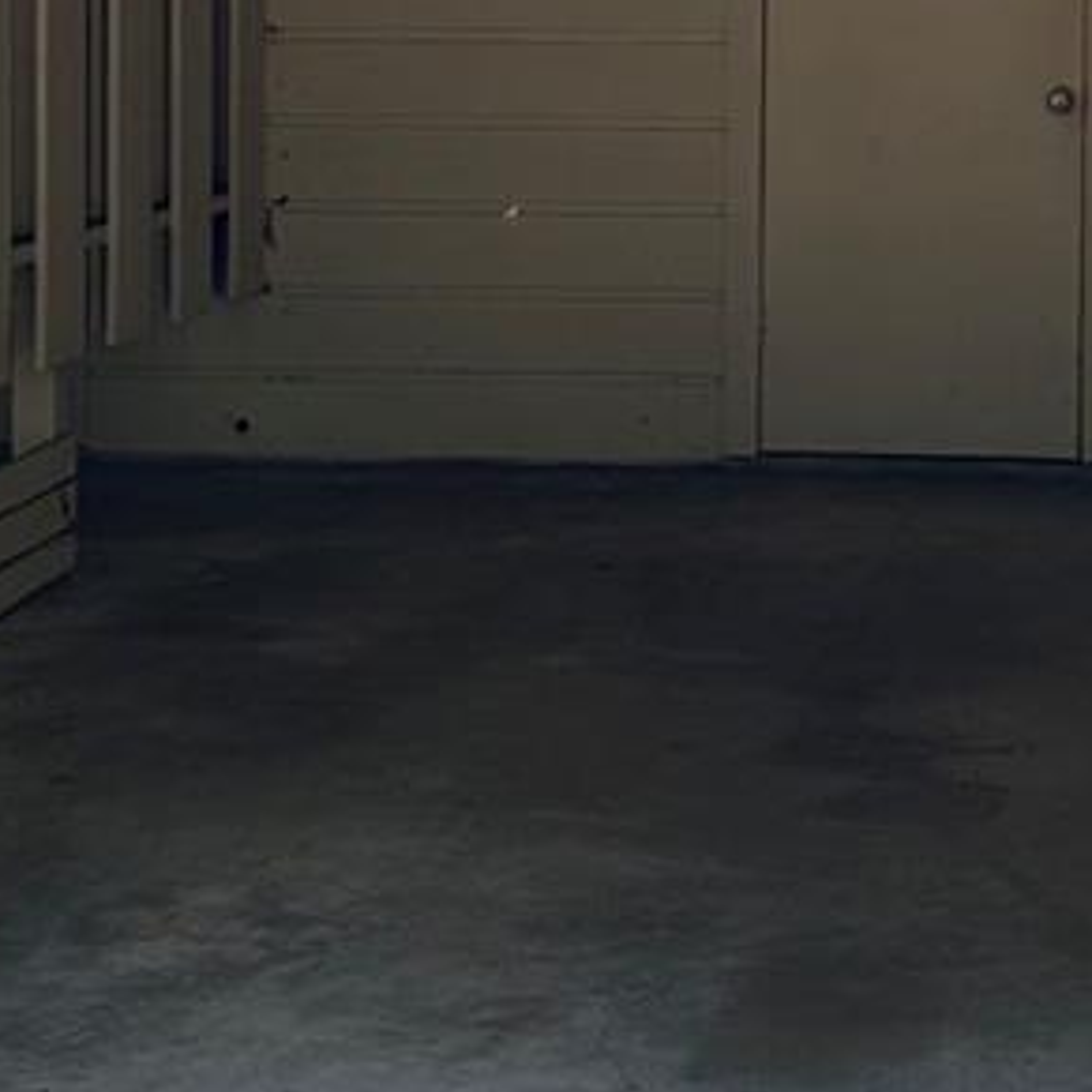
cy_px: 15
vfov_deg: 15.3
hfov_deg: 15.5
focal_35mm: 112
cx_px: 859
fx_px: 3997
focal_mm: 6.86
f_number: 1.78
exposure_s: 1/1083
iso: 80
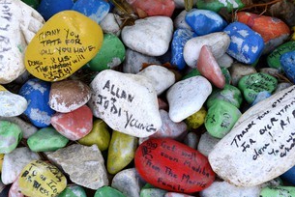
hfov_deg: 26.3
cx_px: 155
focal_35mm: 77
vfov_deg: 17.7
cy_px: 114
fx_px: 632
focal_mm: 56
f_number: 11
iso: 400
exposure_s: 1/80
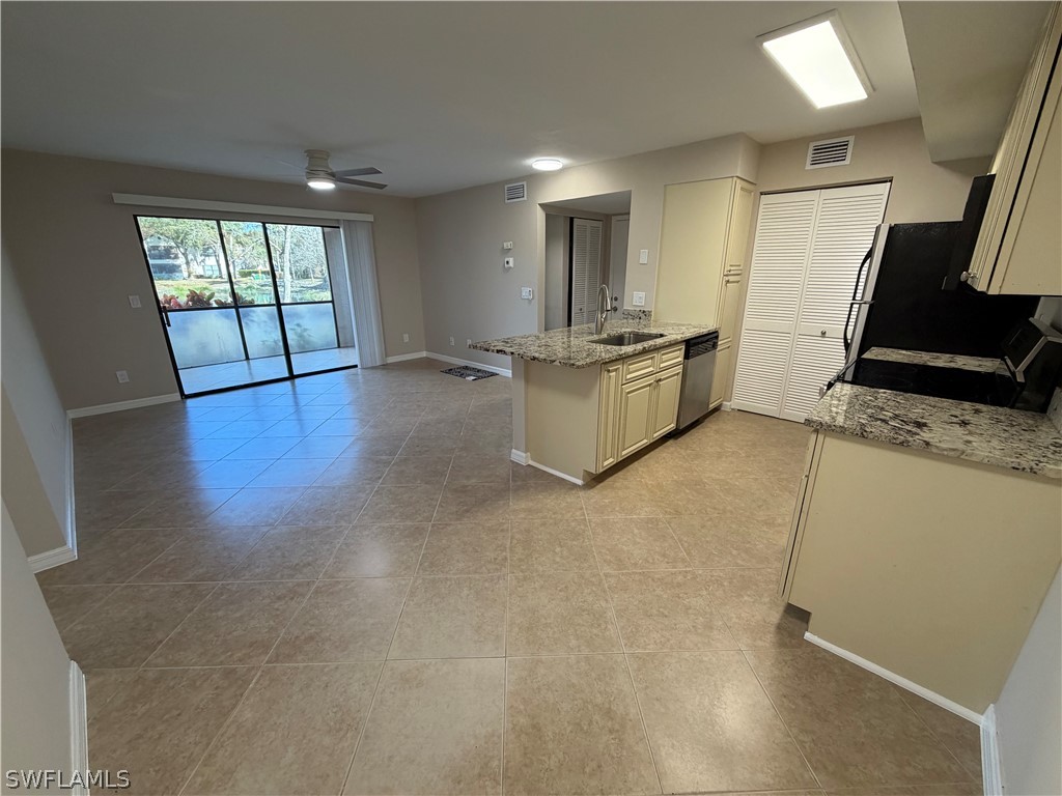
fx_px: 430
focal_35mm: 14
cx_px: 531
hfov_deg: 102.1
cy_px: 398
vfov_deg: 85.7
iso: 200
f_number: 2.2
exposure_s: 1/120
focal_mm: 2.22
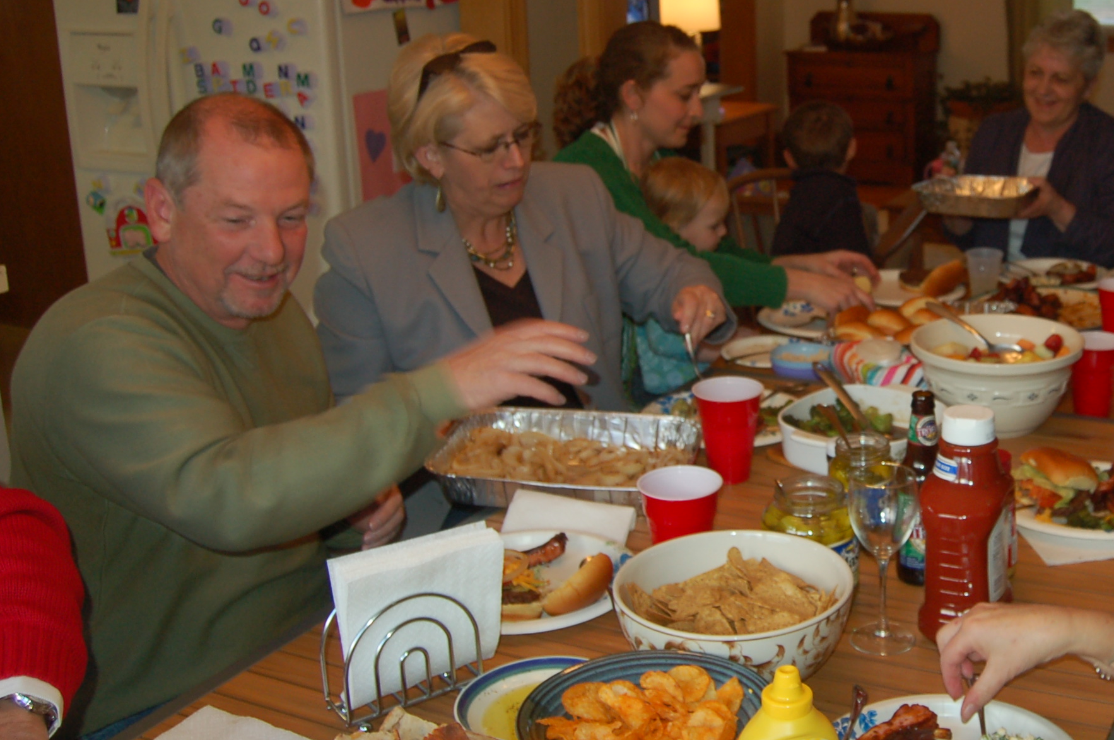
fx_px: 1422
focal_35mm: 46
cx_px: 875
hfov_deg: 41.1
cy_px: 262
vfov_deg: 29.0
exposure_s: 1/60
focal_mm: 18
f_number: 3.5
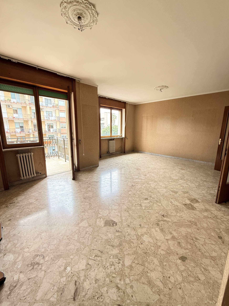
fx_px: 123
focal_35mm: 14
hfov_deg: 85.7
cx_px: 114
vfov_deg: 102.1
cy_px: 153
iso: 250
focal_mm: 2.22
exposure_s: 1/99
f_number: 2.2
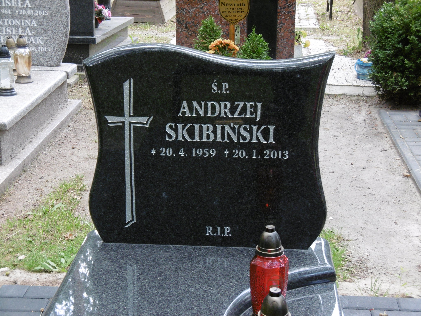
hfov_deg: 25.0
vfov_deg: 18.9
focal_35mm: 78
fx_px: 949
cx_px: 210
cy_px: 158
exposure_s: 1/60
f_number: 4.5
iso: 250
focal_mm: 14
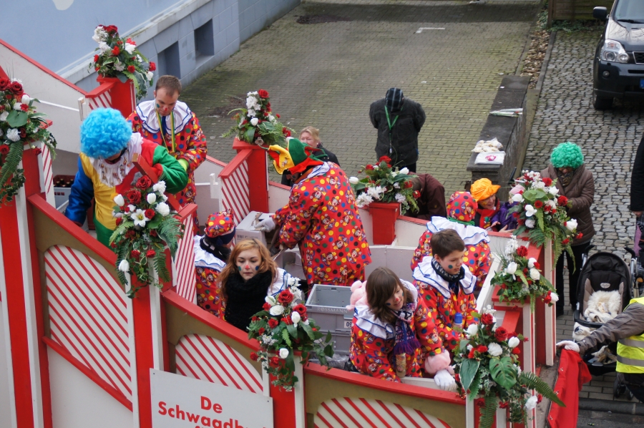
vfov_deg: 15.2
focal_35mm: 90
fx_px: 1608
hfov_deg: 22.6
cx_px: 322
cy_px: 214
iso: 640
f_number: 5
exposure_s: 1/100
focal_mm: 60
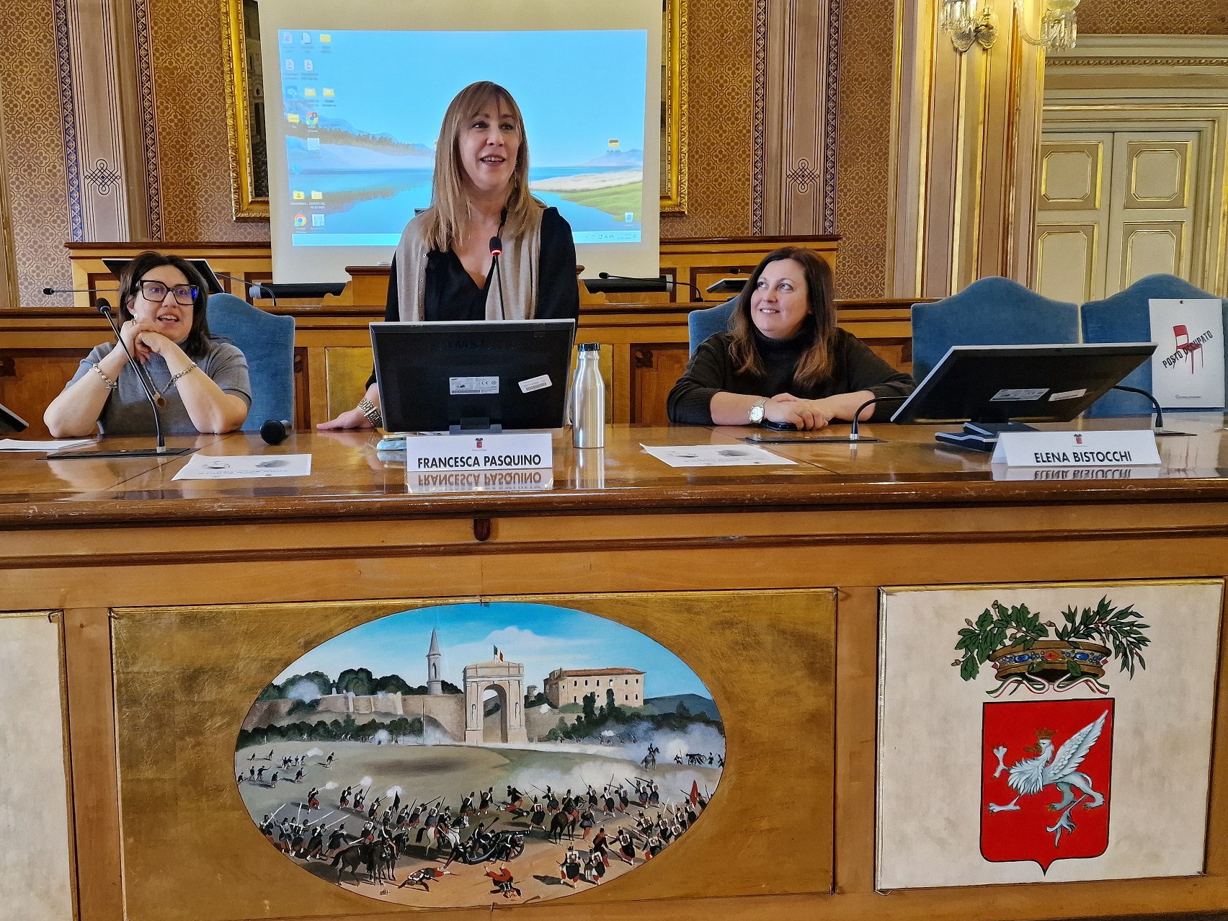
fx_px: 958
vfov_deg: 51.3
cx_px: 508
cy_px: 436
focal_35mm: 27
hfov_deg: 64.9
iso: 800
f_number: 1.8
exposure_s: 1/100
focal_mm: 6.4
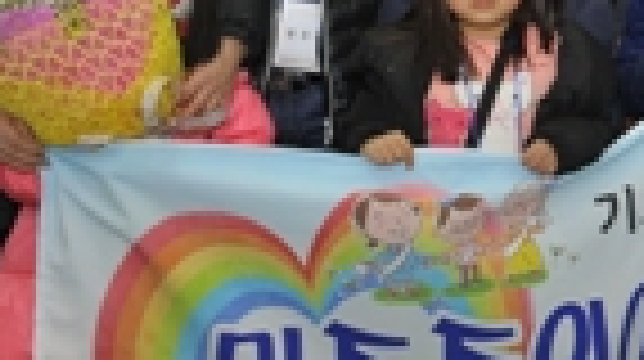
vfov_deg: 11.2
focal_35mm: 106
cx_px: 781
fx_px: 1808
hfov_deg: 19.0
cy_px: -27
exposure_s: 1/60
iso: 800
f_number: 5.6
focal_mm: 32
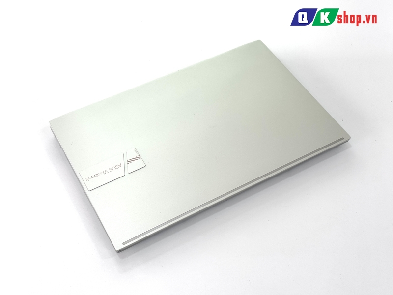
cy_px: 148
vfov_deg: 30.3
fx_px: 545
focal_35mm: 48
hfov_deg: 39.7
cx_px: 196
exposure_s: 1/261
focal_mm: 6.76
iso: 64
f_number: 1.78
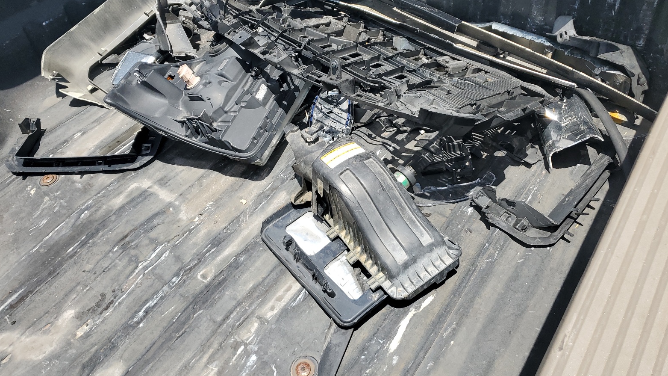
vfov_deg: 39.8
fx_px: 514
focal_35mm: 29
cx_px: 331
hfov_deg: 66.1
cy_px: 133
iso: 50
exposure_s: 1/2000
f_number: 1.5
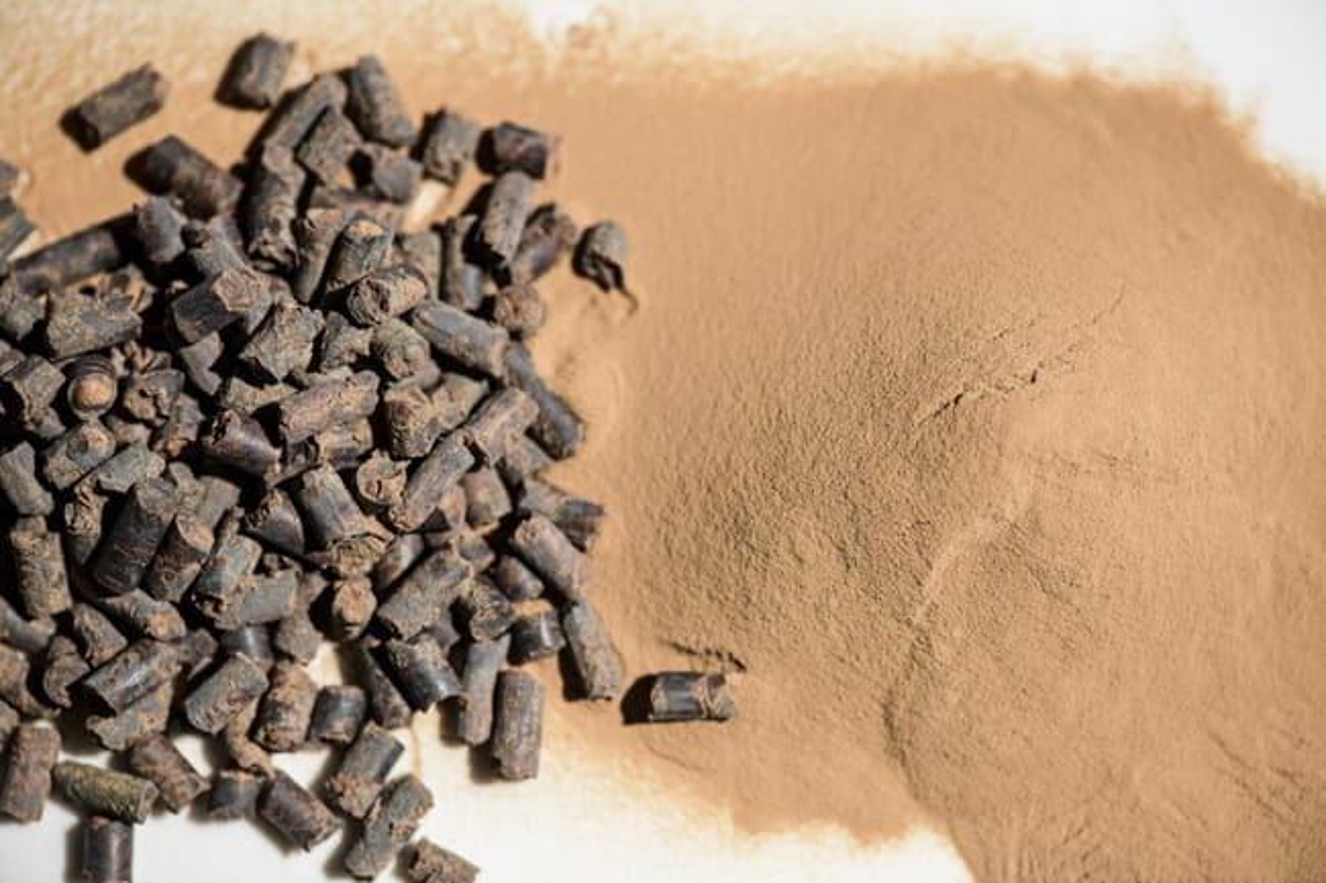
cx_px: 663
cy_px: 442
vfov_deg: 13.0
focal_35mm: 105
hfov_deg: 19.5
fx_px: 3866
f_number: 5.6
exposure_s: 1/1000
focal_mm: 105
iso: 100
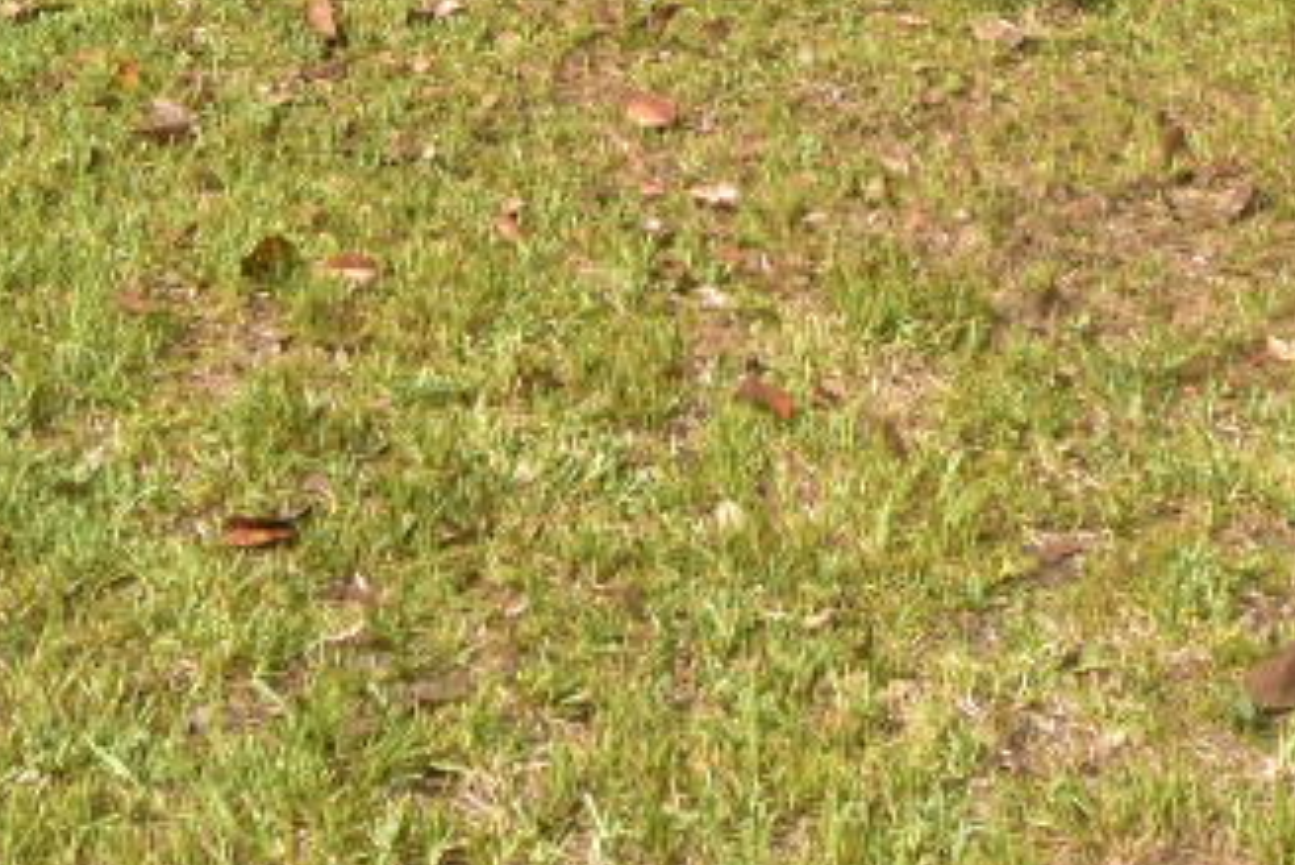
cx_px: 430
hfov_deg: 27.2
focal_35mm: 74
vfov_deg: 15.7
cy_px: -703
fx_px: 2663
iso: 400
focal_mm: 10
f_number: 10
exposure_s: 1/320
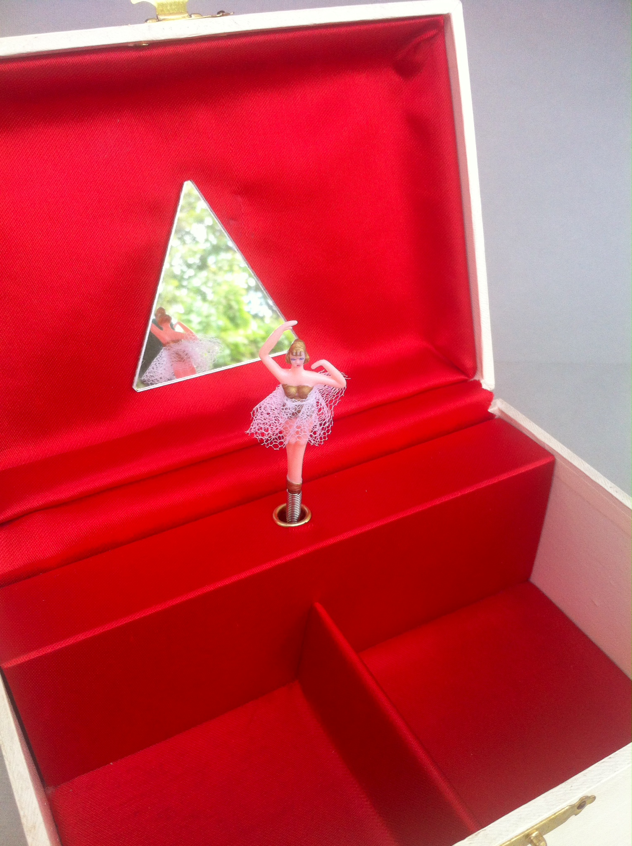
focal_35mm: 35
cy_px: 423
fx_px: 854
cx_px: 316
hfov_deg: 40.6
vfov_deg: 52.7
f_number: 2.8
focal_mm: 3.85
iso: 100
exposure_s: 1/60
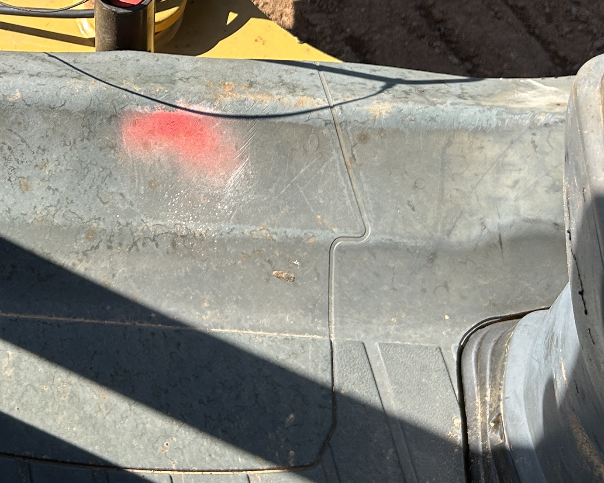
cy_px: -12
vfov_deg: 20.0
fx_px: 1323
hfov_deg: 24.8
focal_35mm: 74
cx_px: 31
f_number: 1.5
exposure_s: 1/2299
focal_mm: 5.7
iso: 50
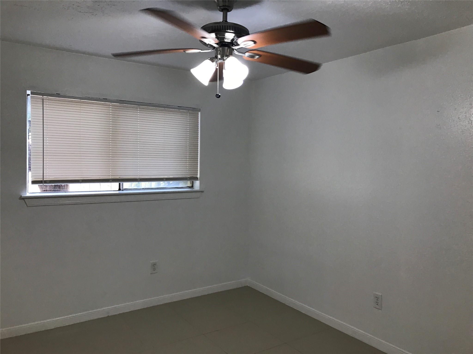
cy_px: 177
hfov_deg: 63.4
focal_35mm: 28
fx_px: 383
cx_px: 236
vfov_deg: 49.7
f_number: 1.8
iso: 25
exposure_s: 1/40
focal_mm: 3.99
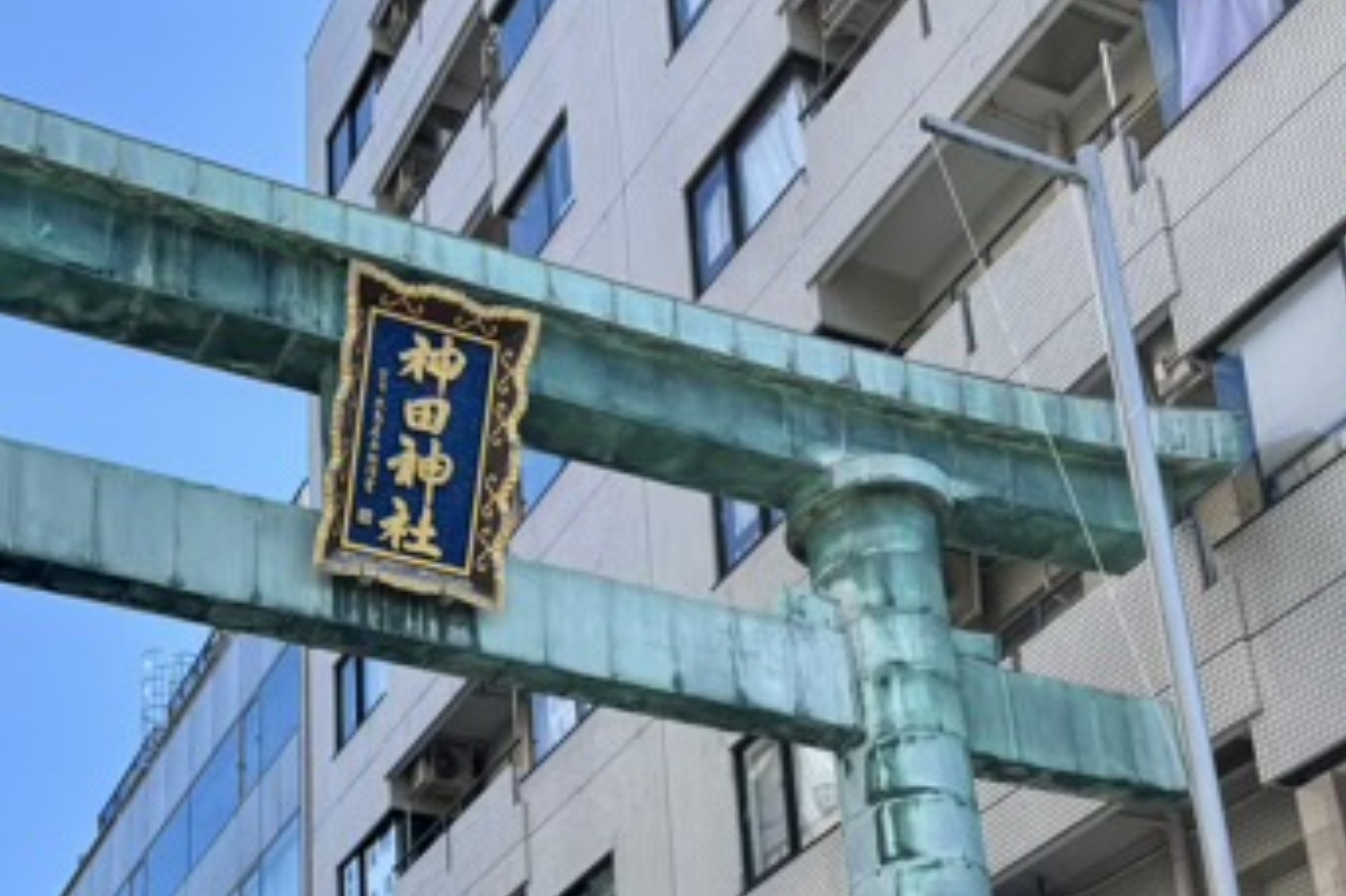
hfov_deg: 36.1
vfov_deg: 23.1
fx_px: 2055
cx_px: 520
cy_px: 984
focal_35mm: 55
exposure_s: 1/1233
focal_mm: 5.96
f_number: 1.6
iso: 50
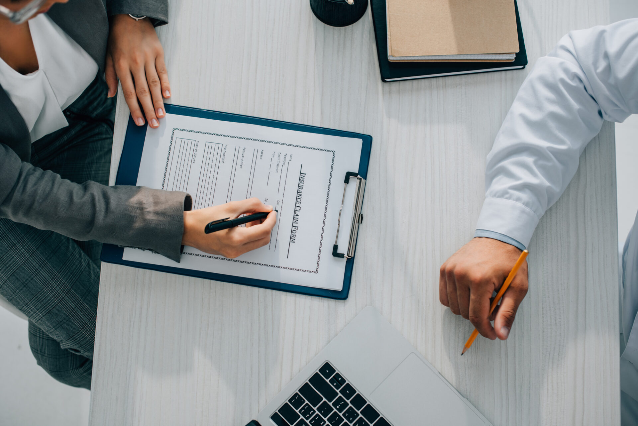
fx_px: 886
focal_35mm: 50
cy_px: 213
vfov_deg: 27.0
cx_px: 319
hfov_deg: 39.6
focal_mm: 50
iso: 160
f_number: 3.5
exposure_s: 1/200
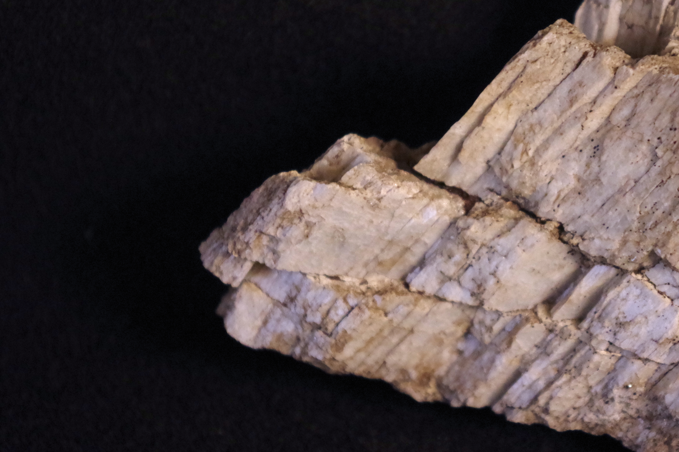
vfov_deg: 15.9
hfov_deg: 23.1
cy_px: 151
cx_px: 588
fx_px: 1622
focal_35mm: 86
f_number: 4
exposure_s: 1/50
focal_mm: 33
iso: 3200
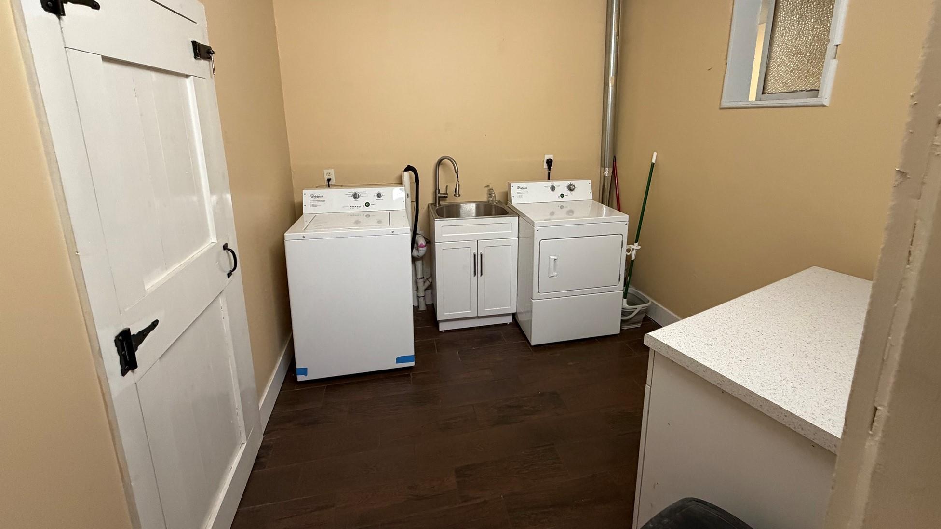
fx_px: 399
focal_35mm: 16
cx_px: 486
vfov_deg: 66.1
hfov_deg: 99.3
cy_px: 200
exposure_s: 1/60
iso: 400
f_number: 2.2
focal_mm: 2.22
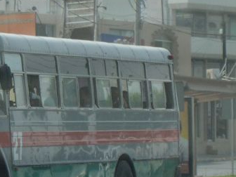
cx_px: 16
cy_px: 114
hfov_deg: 5.7
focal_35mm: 347
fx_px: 2366
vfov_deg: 4.3
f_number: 4.9
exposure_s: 1/500
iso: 100
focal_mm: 24
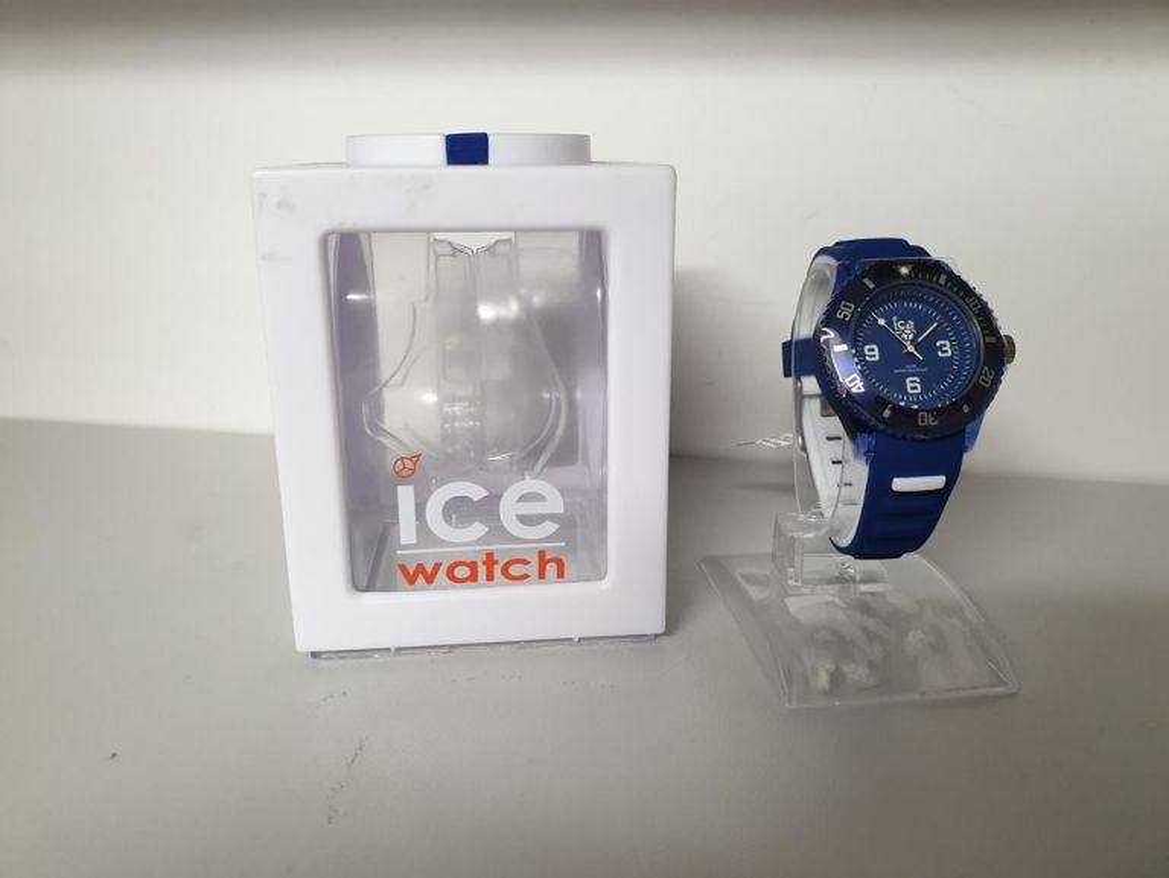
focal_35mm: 26
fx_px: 879
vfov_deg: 53.1
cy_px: 439
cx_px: 584
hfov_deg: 67.3
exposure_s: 1/50
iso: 400
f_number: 2.4
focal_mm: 4.3
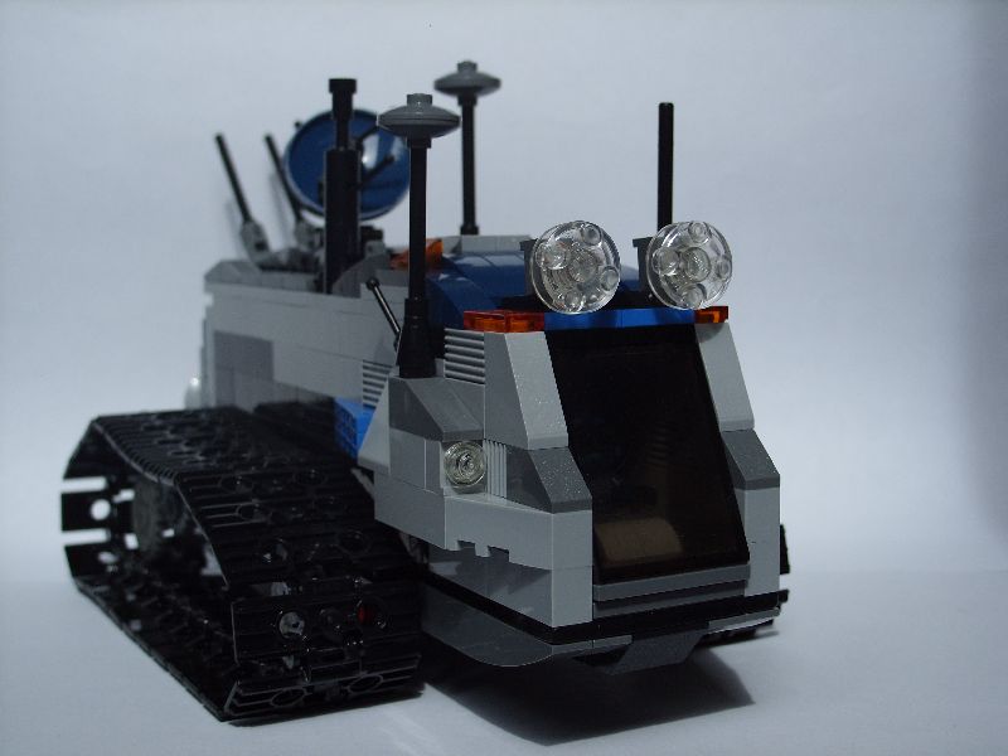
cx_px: 504
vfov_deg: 27.0
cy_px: 378
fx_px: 1572
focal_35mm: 54
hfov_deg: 35.5
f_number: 3.1
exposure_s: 1/353
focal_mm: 11.17
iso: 100
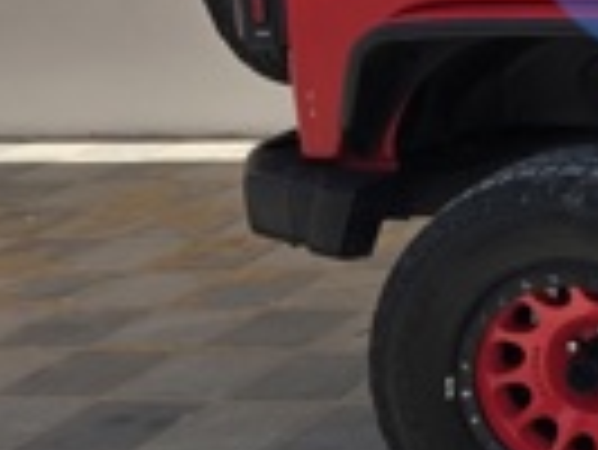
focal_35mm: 104
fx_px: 1798
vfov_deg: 13.8
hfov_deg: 14.6
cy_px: -94
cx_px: 1295
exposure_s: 1/666
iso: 12
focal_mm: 6.3
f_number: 1.7
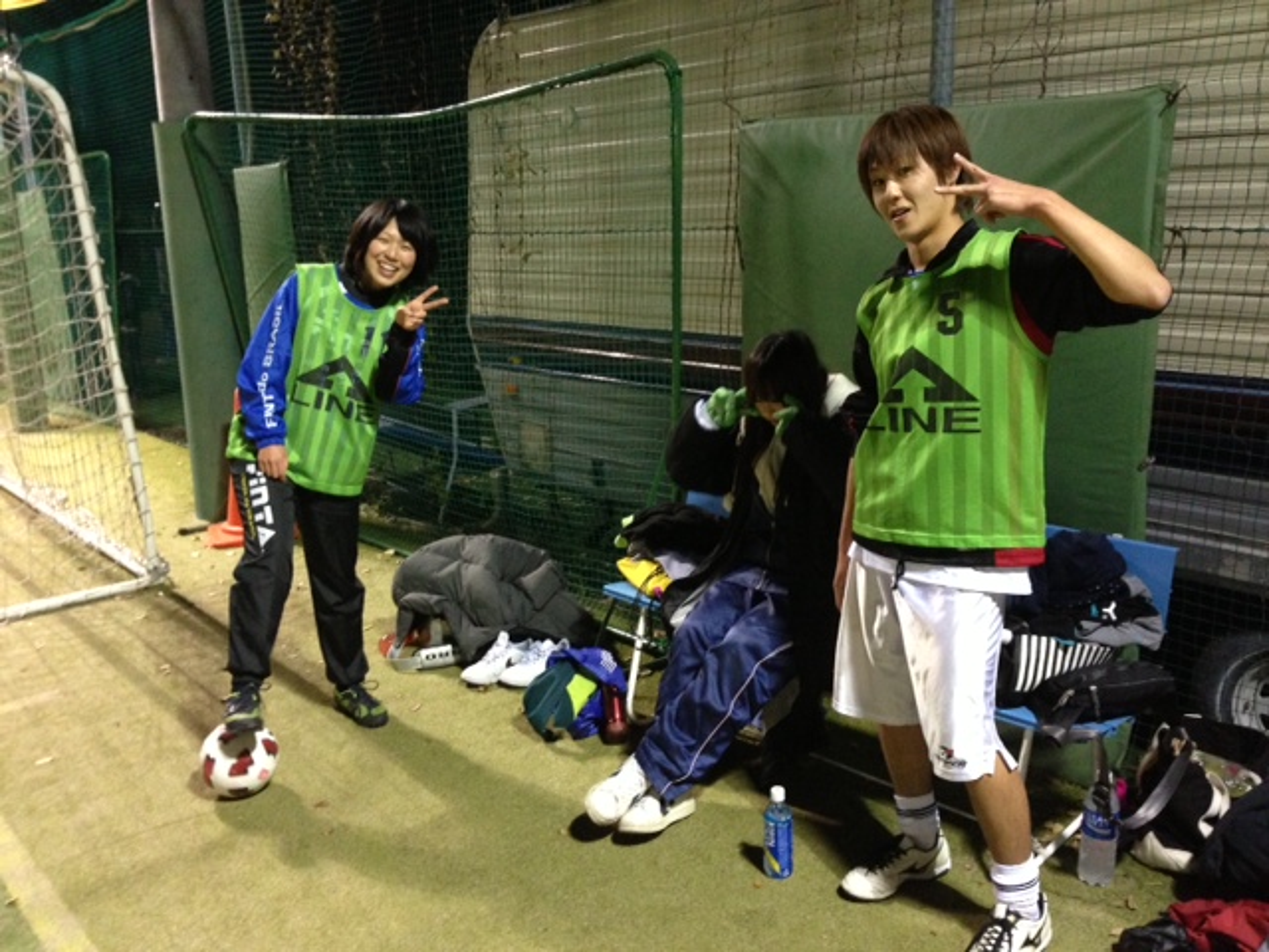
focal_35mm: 33
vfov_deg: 42.9
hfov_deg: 55.4
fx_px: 1210
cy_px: 476
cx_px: 634
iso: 320
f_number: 2.4
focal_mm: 4.13
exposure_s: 1/20
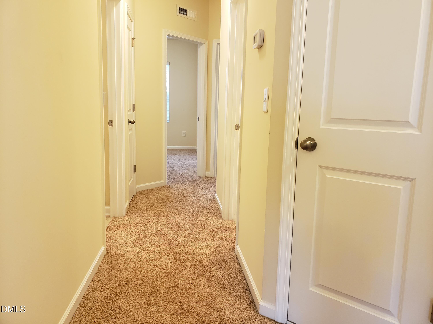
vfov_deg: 53.1
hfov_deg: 67.3
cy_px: 162
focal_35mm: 26
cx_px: 216
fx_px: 325
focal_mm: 4.3
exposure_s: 1/24
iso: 250
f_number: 2.4
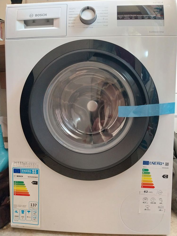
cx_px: 88
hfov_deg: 53.1
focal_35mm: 26
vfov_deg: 67.3
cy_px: 118
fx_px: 177
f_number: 1.8
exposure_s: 1/40
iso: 320
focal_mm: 4
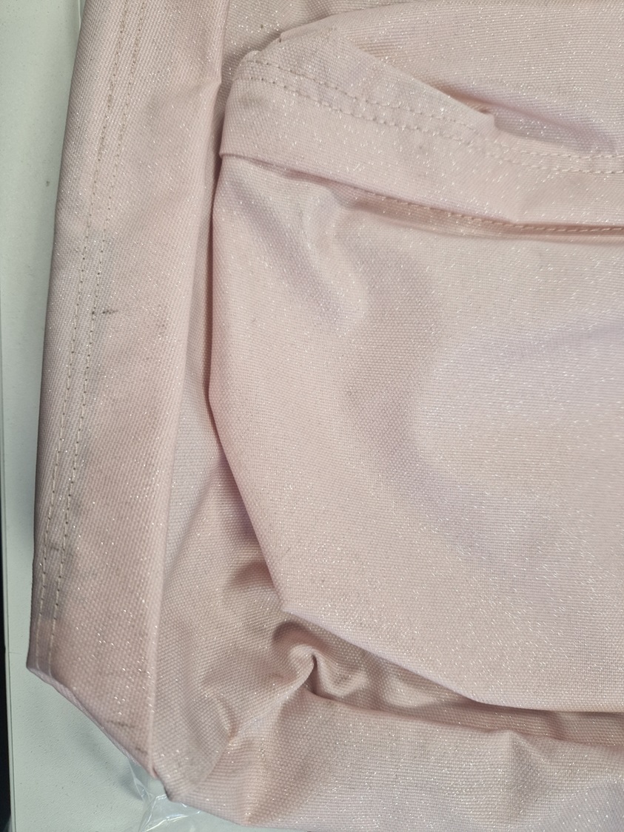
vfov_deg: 73.9
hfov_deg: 58.9
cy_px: 416
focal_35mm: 23
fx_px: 553
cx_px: 312
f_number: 1.8
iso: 50
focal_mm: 5.4
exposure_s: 1/100
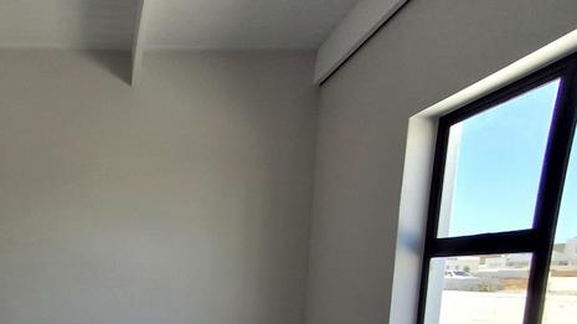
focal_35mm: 30
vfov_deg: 34.0
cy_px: 353
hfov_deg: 58.4
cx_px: 101
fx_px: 459
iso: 40
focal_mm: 1.64
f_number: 2.2
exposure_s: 1/667
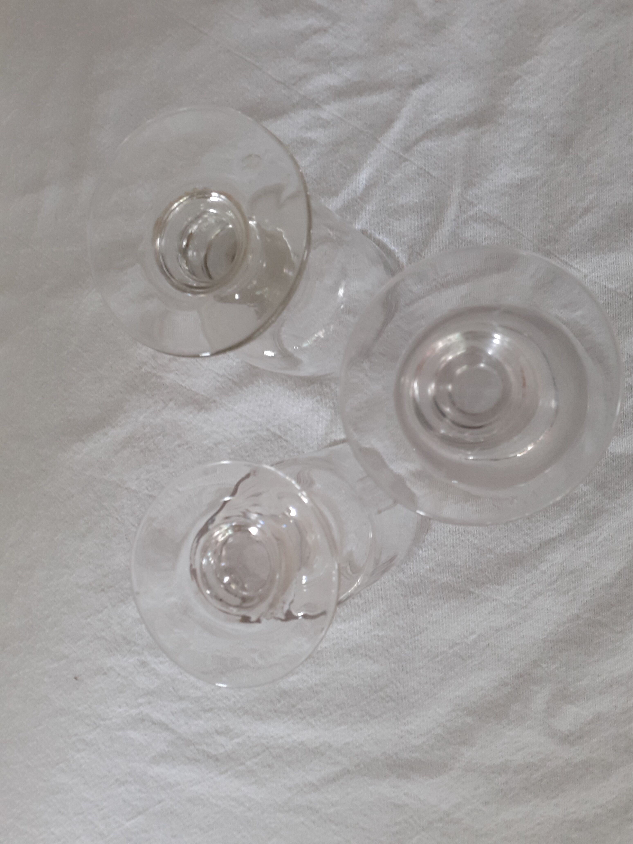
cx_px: 316
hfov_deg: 51.4
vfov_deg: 65.3
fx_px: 658
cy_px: 422
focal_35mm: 27
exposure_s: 1/50
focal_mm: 3.6
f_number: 1.9
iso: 125
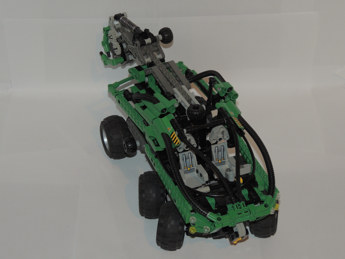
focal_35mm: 100
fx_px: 997
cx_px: 172
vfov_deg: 14.8
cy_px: 130
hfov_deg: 19.6
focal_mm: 17.8
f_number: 4.1
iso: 200
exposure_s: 1/60
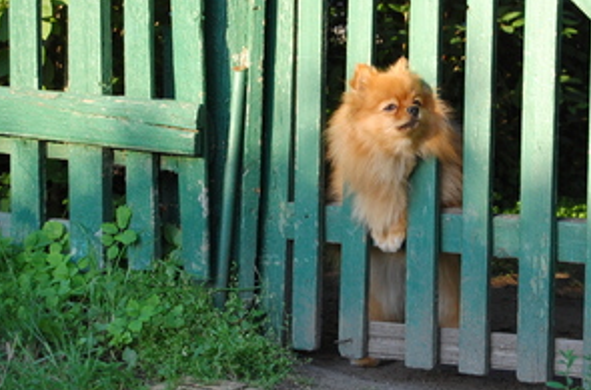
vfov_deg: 10.7
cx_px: 384
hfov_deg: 16.2
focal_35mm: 127
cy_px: 150
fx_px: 2076
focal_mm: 55
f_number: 5.6
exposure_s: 1/100
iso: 400
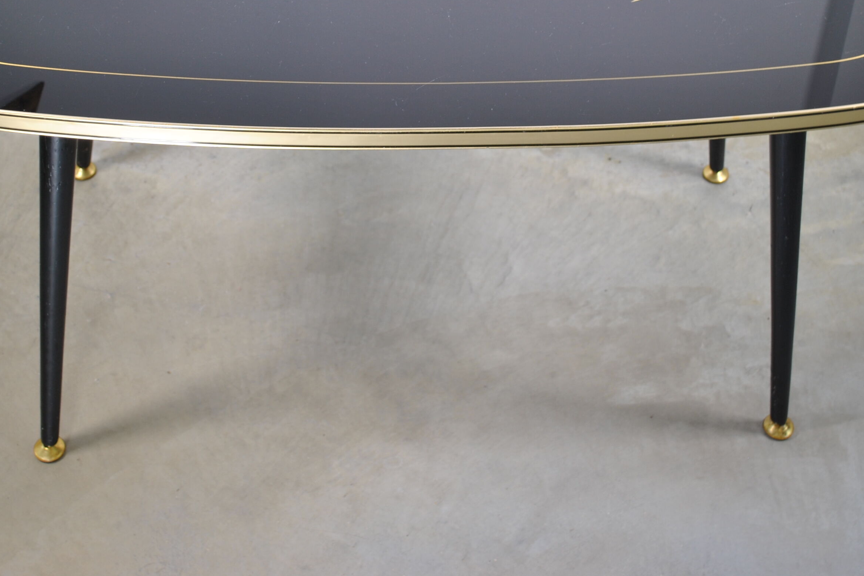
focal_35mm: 60
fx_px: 1440
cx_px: 409
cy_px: 105
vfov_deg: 22.3
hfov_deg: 33.4
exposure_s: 1/15
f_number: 4
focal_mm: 24
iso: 100
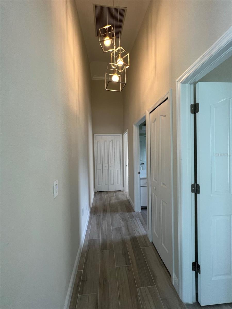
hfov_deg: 89.9
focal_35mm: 13
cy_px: 154
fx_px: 116
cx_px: 116
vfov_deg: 106.2
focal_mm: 1.57
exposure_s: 1/120
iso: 125
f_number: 1.8
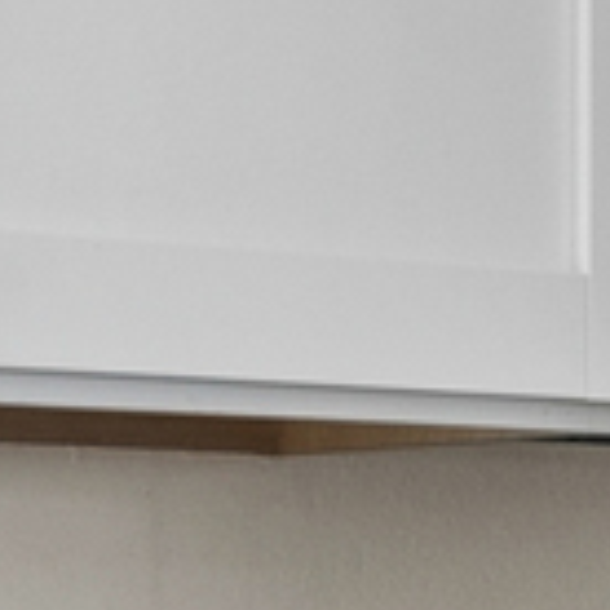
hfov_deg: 7.7
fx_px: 4187
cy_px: 906
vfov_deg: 8.2
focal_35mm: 210
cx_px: 1481
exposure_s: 1/40
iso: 400
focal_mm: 14
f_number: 8
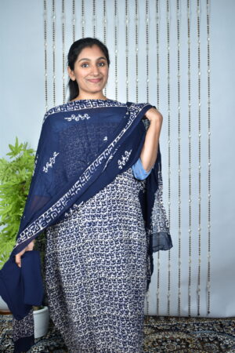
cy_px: 176
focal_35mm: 39
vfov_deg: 49.6
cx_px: 118
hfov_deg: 34.2
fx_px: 382
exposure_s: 1/30
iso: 200
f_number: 4
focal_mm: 26
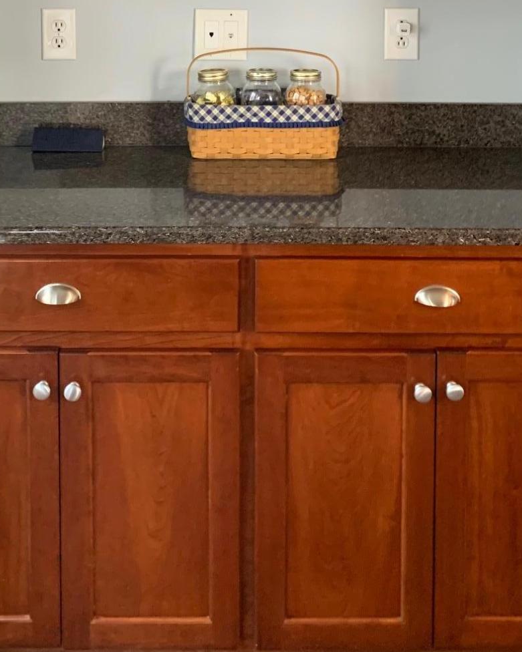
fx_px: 1004
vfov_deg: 32.8
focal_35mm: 52
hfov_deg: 29.1
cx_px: 218
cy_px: -11
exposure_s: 1/40
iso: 400
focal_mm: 4.25
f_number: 1.8
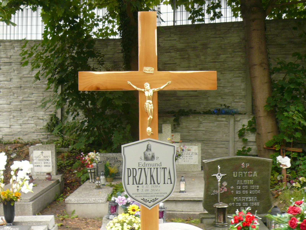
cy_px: 115
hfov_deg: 39.7
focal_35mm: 48
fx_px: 424
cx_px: 153
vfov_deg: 30.3
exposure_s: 1/50
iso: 100
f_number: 2.9
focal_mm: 5.2
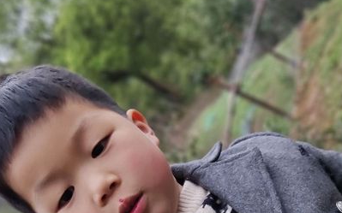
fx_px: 634
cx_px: 214
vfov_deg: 17.9
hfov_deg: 30.1
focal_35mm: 68
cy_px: 275
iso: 240
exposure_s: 1/50
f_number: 1.79
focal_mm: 4.71
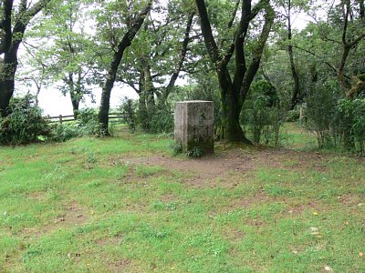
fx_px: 369
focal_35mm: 35
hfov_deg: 52.6
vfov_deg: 40.7
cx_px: 182
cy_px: 136
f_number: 4
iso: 80
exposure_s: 1/50
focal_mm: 7.4
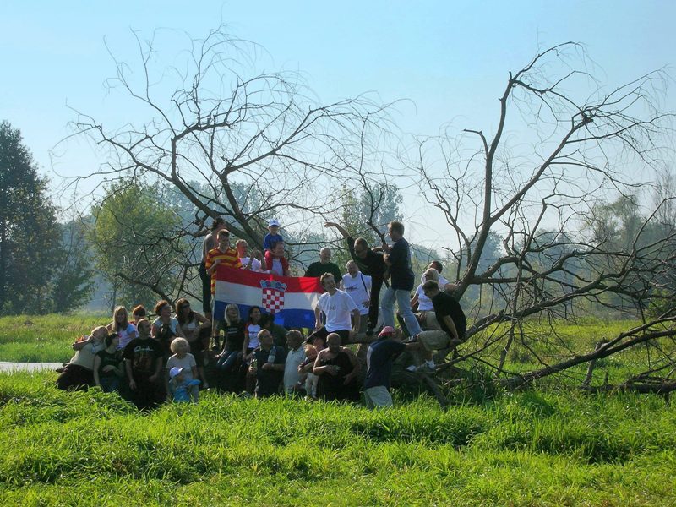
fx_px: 1992
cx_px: 338
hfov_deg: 19.3
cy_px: 254
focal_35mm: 102
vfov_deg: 14.5
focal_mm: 17.1
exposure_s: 1/200
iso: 50
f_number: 8.2
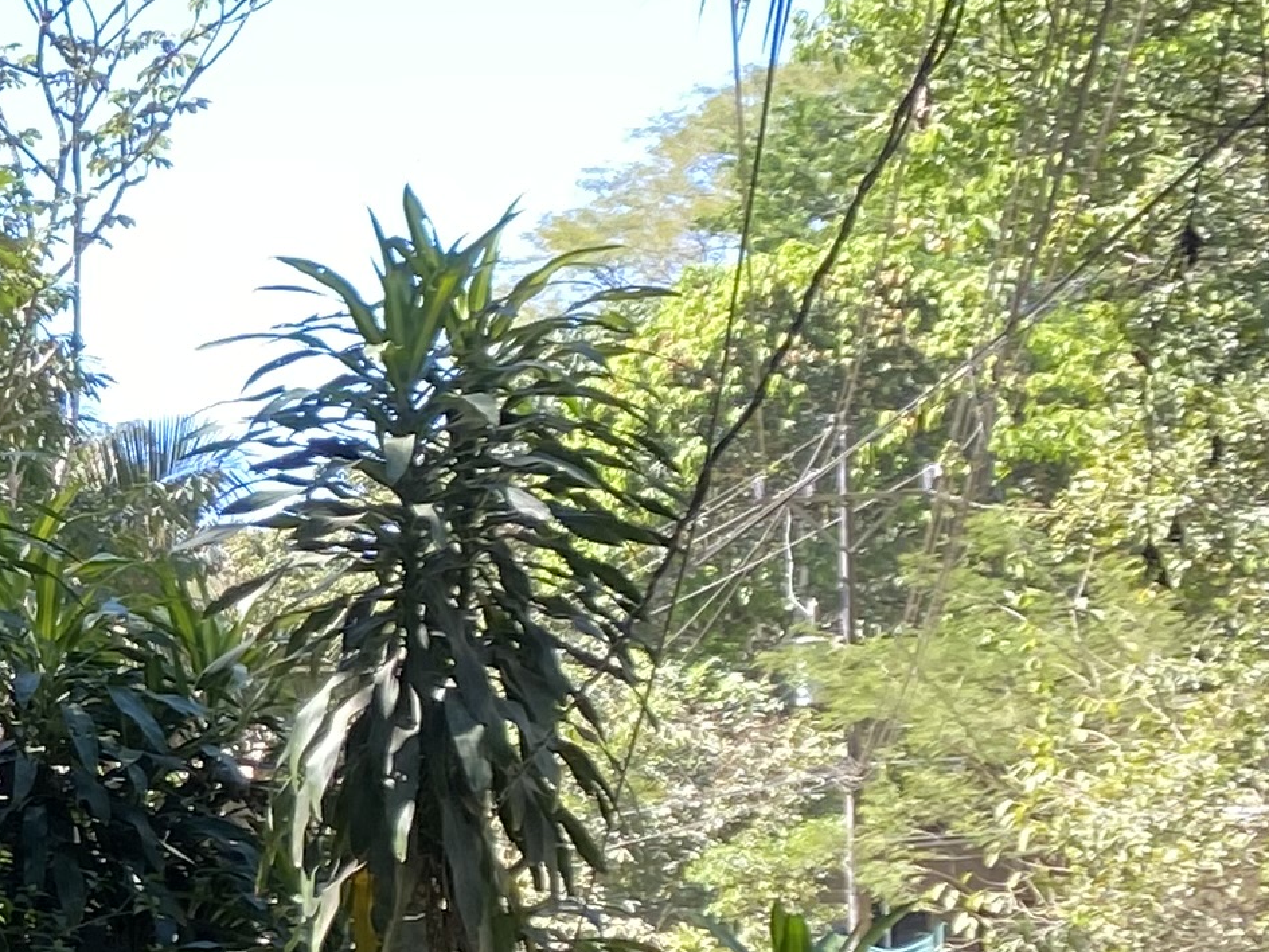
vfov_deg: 13.2
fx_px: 4069
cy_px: 957
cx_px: -1276
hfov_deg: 14.6
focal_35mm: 111
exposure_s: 1/143
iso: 32
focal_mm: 4.25
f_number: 1.8
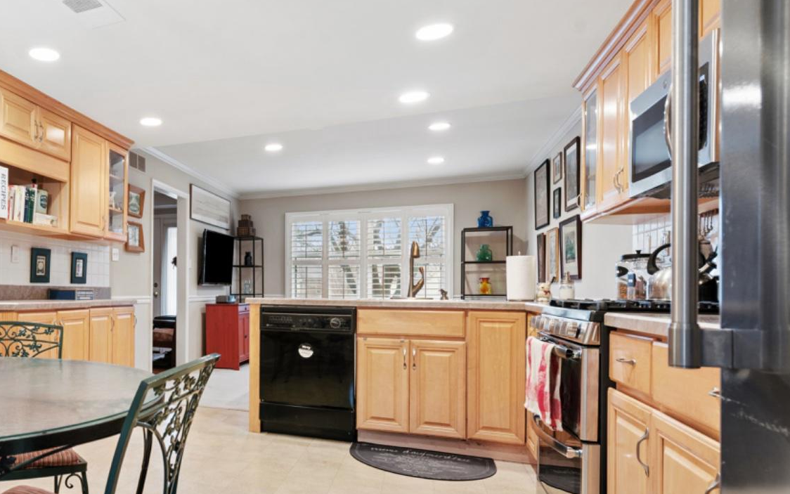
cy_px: 297
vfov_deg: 47.3
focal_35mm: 26
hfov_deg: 63.4
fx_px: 560
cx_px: 143
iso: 250
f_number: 9
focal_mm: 14
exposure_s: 1/5
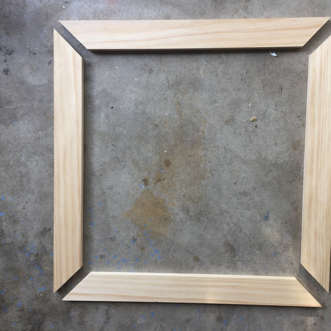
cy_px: 164
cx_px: 184
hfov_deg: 47.1
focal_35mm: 35
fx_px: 379
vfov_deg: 47.2
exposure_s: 1/60
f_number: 2.2
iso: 32
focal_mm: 4.15
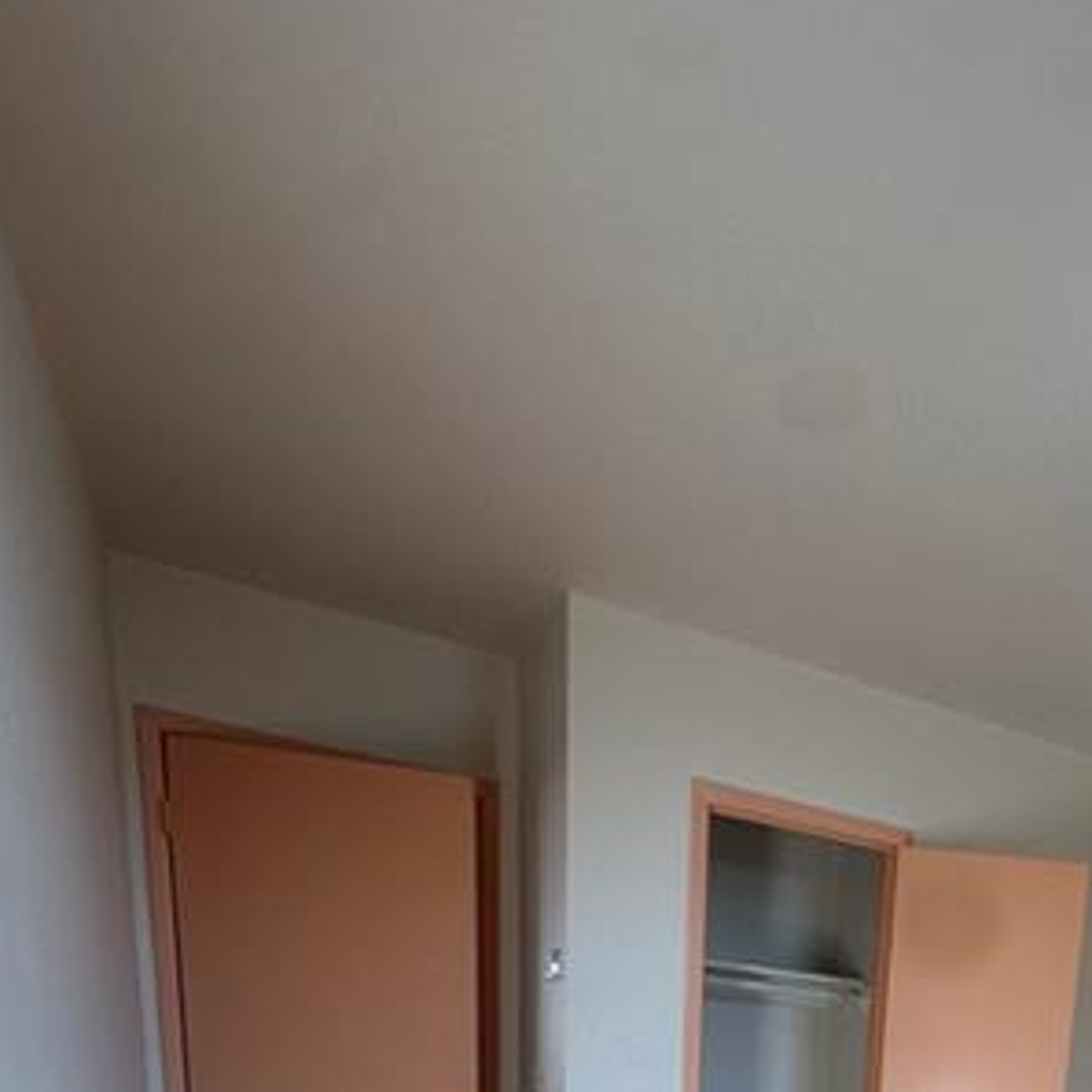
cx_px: 1015
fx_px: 1142
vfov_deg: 36.8
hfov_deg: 45.5
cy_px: 1360
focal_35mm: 32
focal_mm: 2.22
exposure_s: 1/120
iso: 80
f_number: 2.2
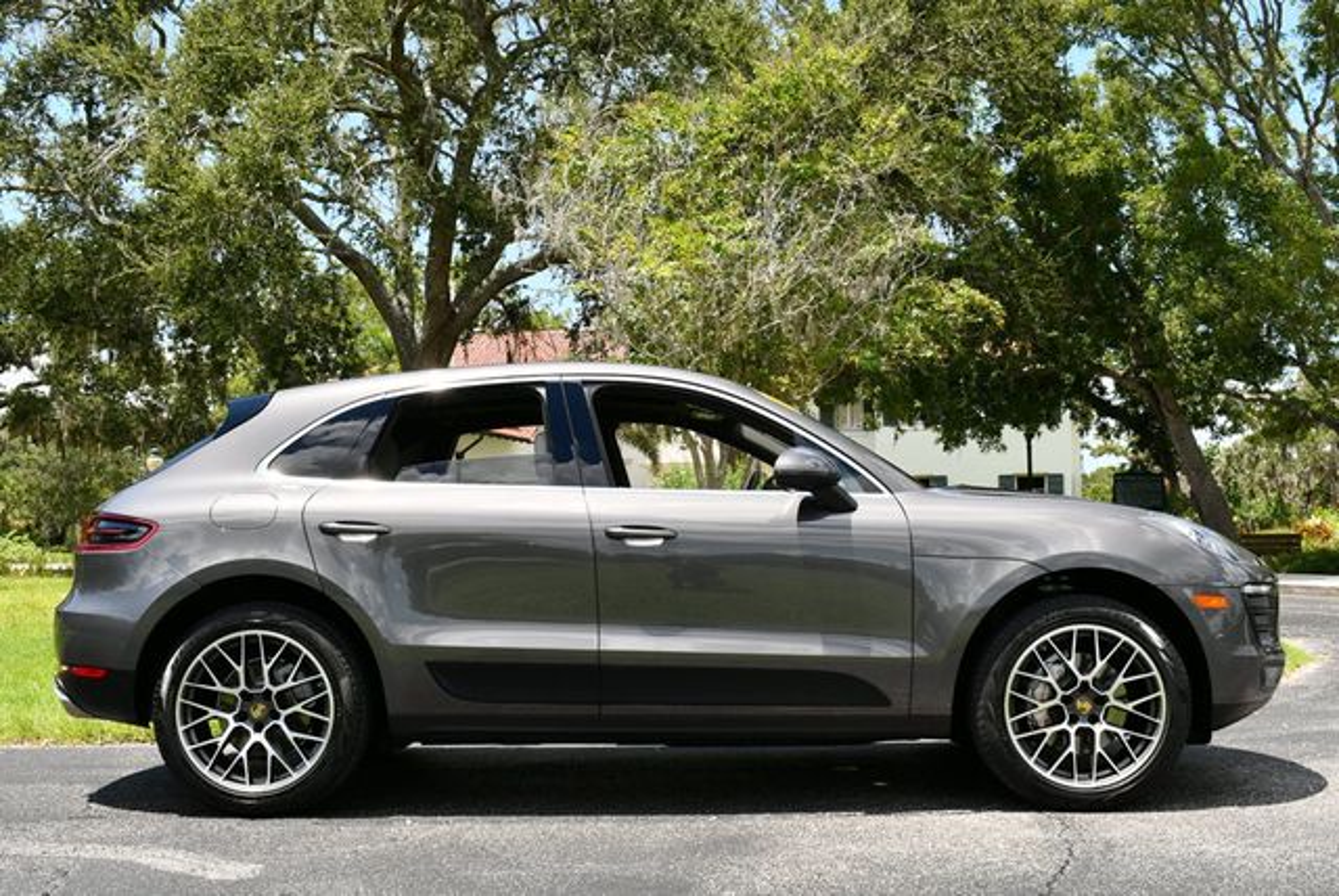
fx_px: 1564
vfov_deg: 32.0
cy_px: 448
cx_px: 670
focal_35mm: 42
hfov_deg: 46.4
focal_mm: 21
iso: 140
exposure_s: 1/250
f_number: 8
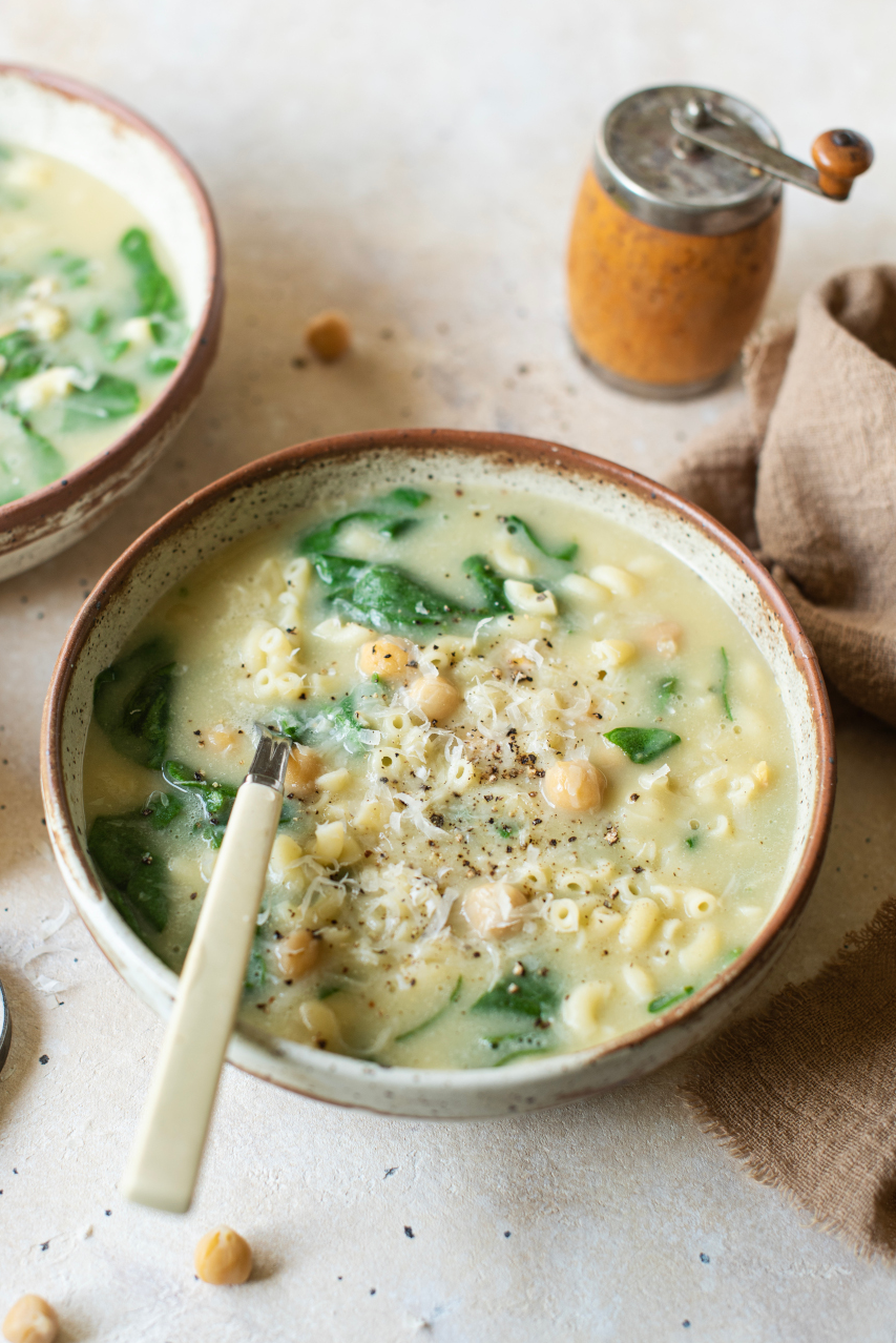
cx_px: 359
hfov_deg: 22.6
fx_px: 2238
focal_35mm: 60
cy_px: 698
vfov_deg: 33.4
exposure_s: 1/30
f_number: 3.5
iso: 160
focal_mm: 50
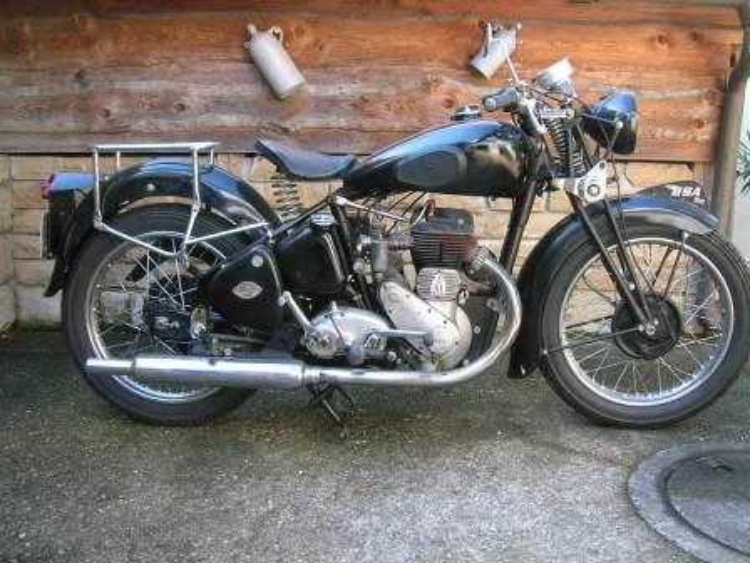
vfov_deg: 41.8
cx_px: 375
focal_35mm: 34
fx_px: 737
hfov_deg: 54.0
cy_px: 282
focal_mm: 5.7
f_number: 2.9
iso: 50
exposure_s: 1/54.5
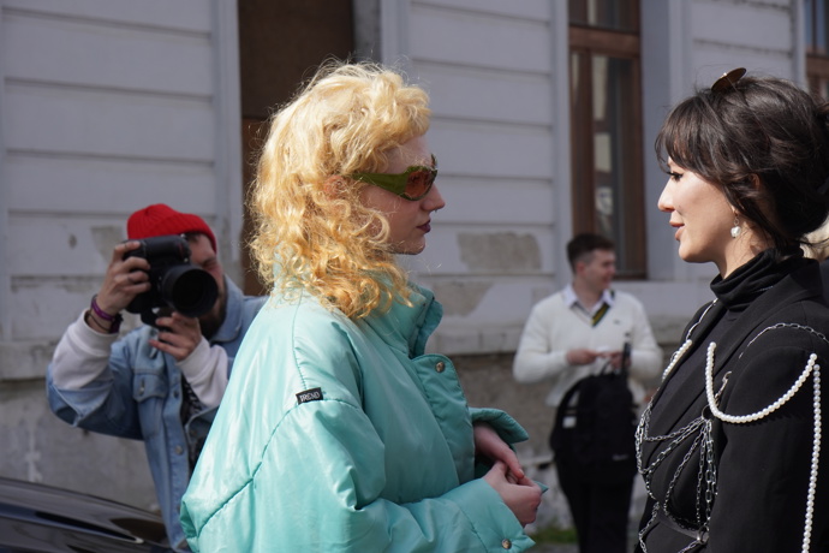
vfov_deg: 13.0
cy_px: 276
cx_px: 414
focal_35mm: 105
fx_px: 2418
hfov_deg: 19.5
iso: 200
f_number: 7.1
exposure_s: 1/640
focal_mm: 70
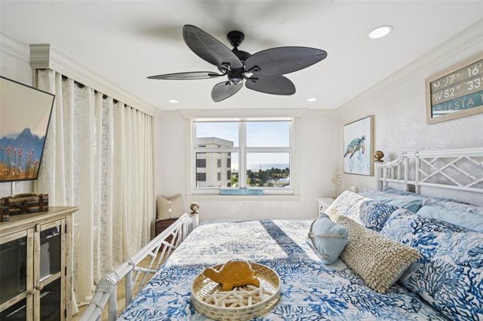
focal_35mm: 16
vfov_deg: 73.6
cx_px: 242
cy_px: 160
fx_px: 214
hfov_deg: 96.8
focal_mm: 16
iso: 400
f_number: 8
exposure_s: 1/640
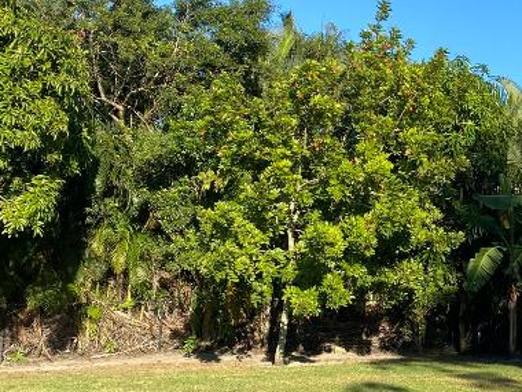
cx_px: 547
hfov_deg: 26.0
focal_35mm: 70
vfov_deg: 21.0
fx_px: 1056
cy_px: 150
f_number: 1.8
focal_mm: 4.25
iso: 32
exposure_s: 1/1608
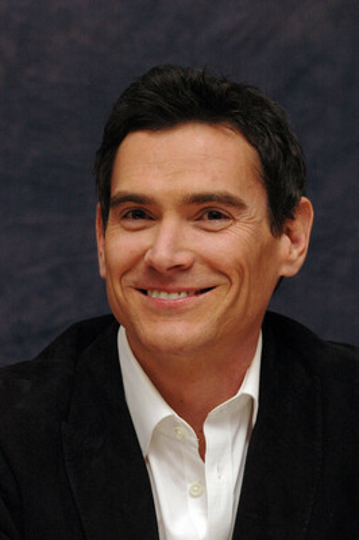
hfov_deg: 7.3
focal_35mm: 188
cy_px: 270
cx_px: 180
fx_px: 2809
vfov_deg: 11.0
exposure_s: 1/320
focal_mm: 125
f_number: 8
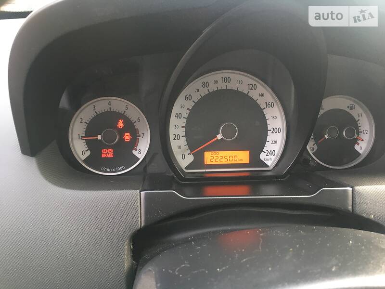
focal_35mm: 29
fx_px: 323
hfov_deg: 61.7
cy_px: 144
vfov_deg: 48.2
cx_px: 192
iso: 100
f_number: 2.2
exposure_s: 1/33
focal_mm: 4.2
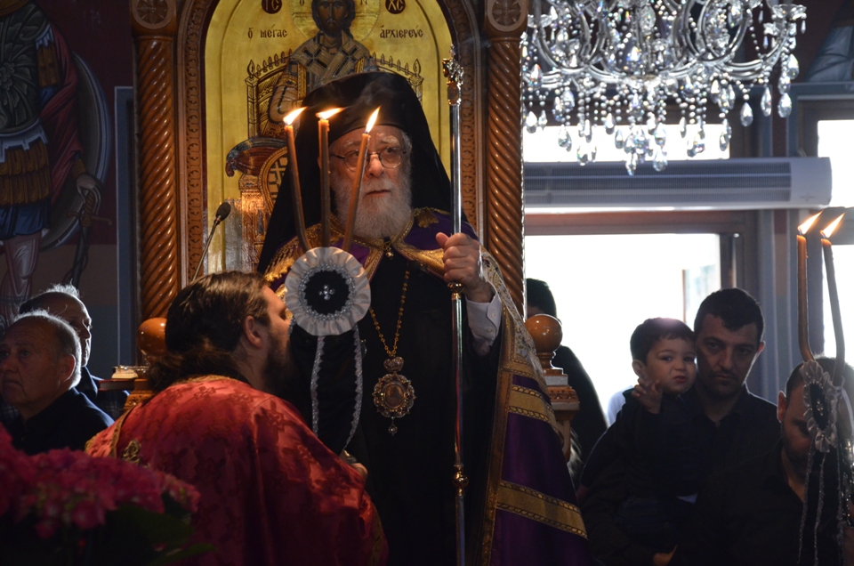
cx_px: 427
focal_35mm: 99
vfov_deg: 13.8
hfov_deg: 20.7
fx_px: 2344
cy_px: 283
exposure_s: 1/50
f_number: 5.3
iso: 2000
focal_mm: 66
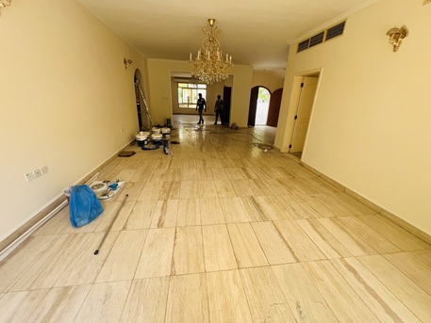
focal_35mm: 13
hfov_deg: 106.2
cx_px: 216
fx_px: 162
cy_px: 162
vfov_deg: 89.9
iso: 50
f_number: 1.8
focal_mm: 1.57
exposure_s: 1/160
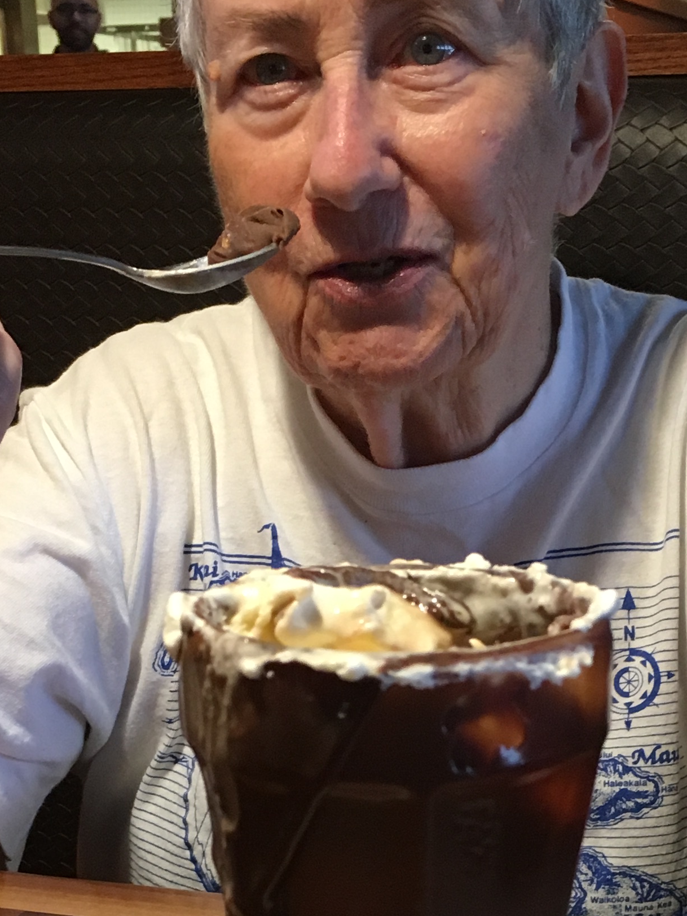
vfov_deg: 25.8
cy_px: 888
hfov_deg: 20.4
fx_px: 1905
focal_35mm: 72
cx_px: 409
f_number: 2.2
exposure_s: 1/30
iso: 125
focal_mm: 4.15
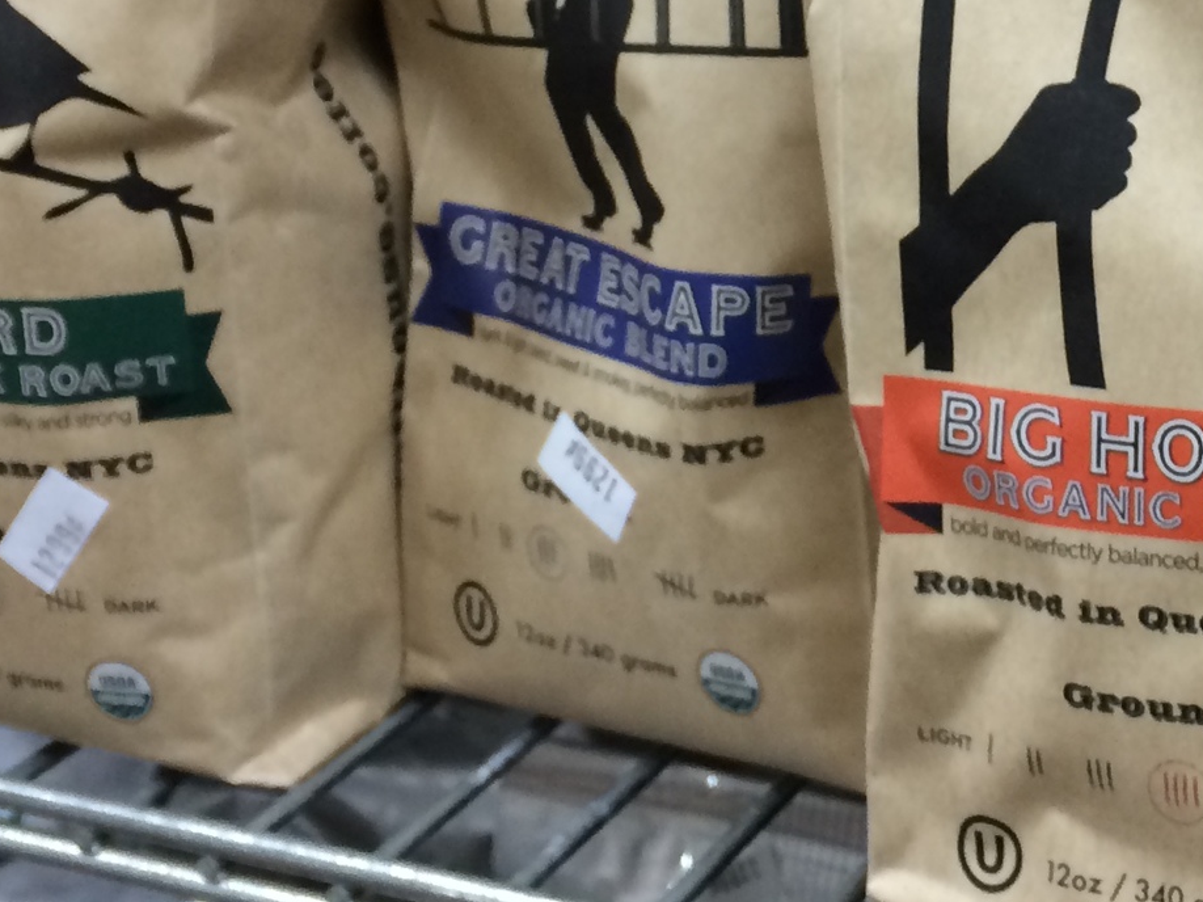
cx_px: 1079
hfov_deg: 24.0
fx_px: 2745
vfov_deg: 18.2
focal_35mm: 79
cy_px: 23
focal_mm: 4.15
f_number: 2.2
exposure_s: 1/30
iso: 100
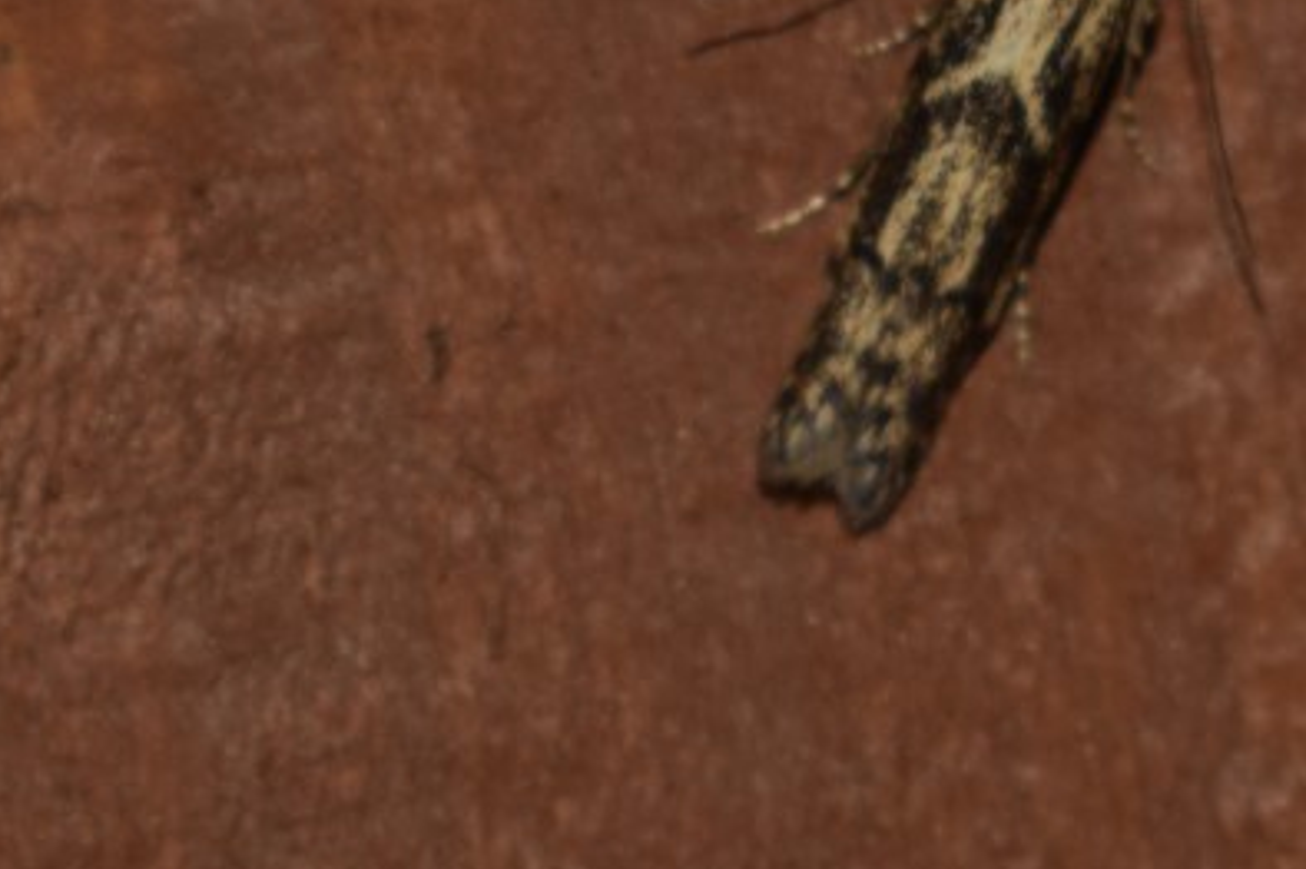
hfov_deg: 13.6
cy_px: 149
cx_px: 968
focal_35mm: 151
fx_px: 5470
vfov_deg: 9.1
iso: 100
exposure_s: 1/60
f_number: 8
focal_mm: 55
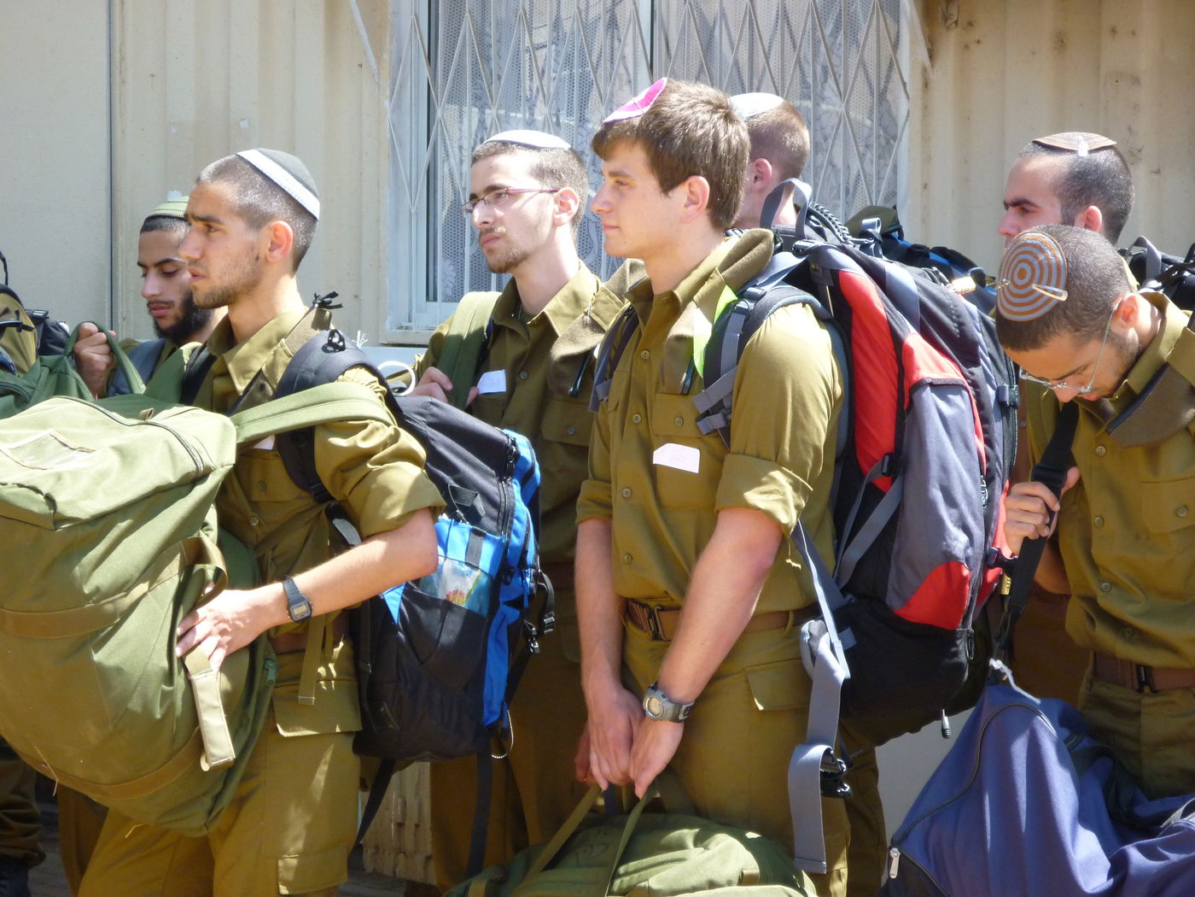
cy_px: 448
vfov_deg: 14.9
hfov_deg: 19.8
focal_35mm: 99
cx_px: 598
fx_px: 3418
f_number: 5.7
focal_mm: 17.5
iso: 200
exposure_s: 1/160
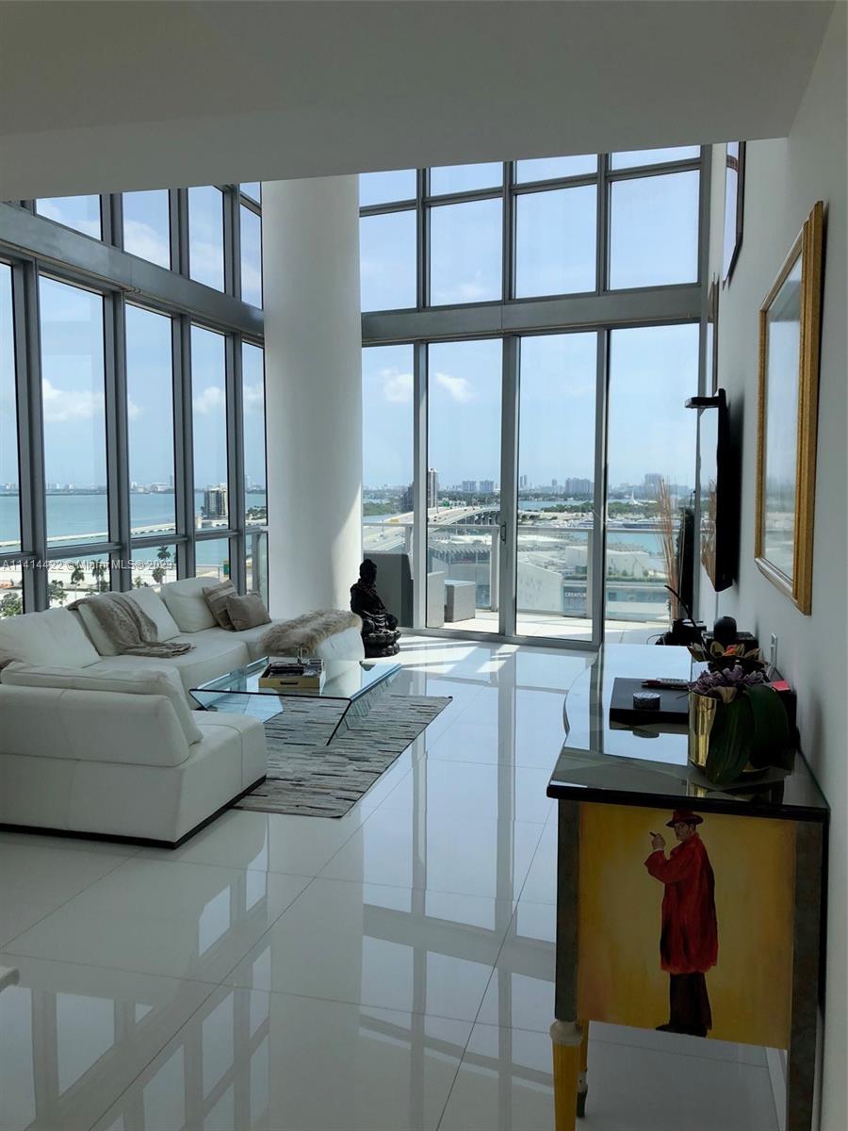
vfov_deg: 63.4
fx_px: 915
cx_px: 424
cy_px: 566
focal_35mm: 28
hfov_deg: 49.7
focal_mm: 3.99
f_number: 1.8
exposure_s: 1/889
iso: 20
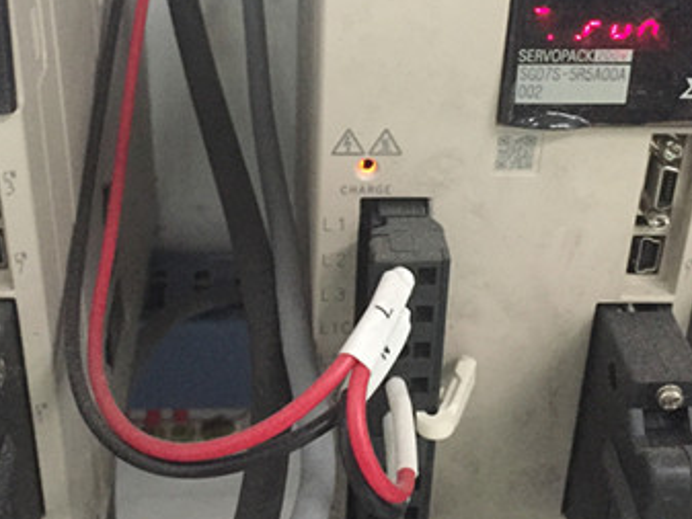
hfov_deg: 34.9
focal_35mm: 55
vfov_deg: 26.5
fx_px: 1100
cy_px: 189
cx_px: 312
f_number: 2.2
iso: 400
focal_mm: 4.15
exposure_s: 1/15
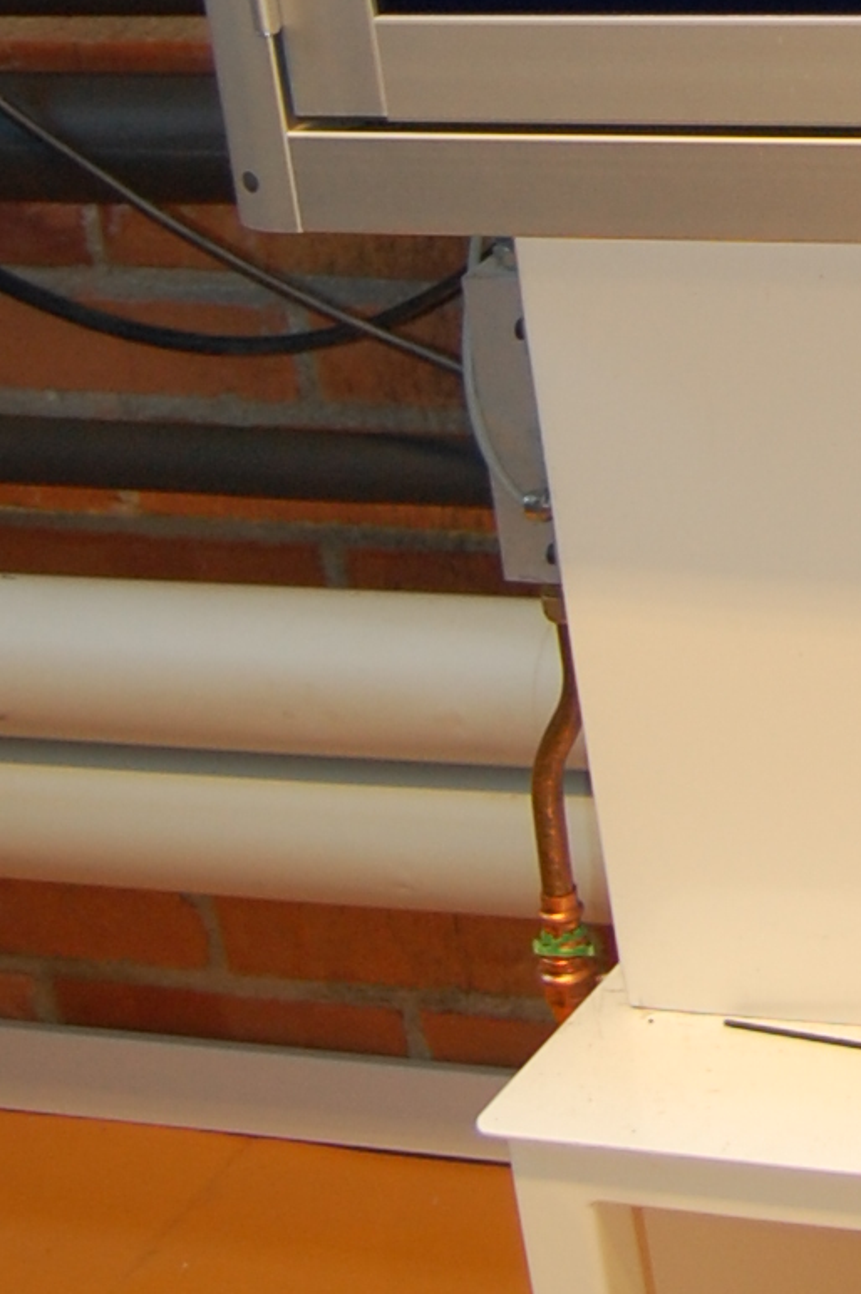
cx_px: 1501
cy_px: -363
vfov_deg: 18.2
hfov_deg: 12.1
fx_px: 3773
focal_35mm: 105
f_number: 3.5
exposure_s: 1/60
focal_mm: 18
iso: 400
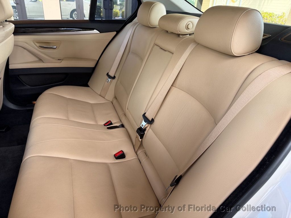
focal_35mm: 24
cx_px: 146
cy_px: 109
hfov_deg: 71.6
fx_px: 202
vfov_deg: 56.8
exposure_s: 1/182
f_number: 1.78
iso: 64
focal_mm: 6.76
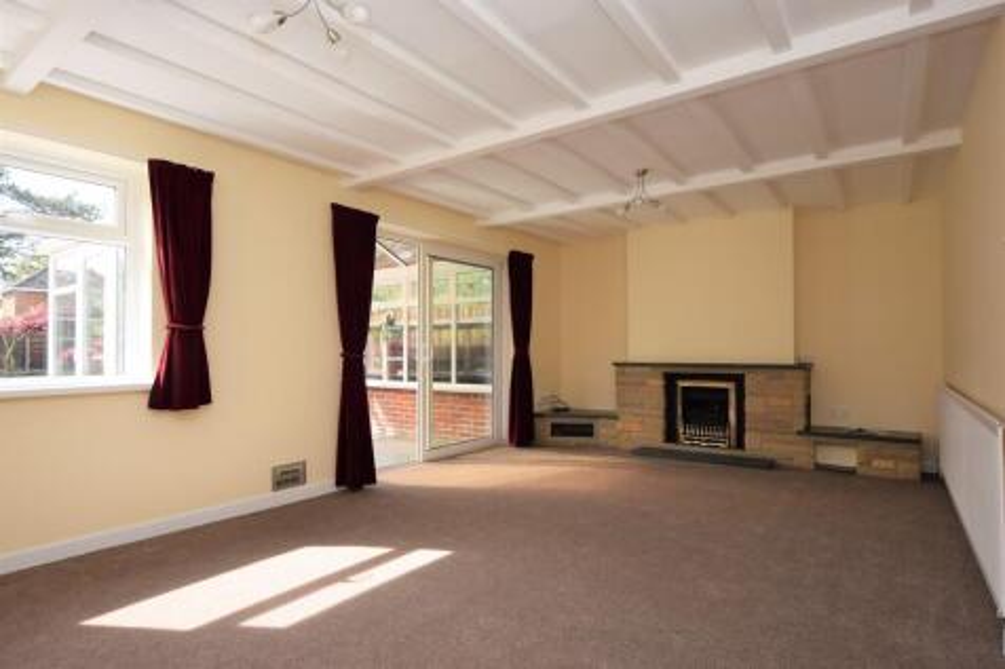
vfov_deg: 67.3
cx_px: 502
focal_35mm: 18
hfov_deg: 90.0
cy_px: 334
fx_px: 502
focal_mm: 12
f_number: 5.6
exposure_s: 1/125
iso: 220
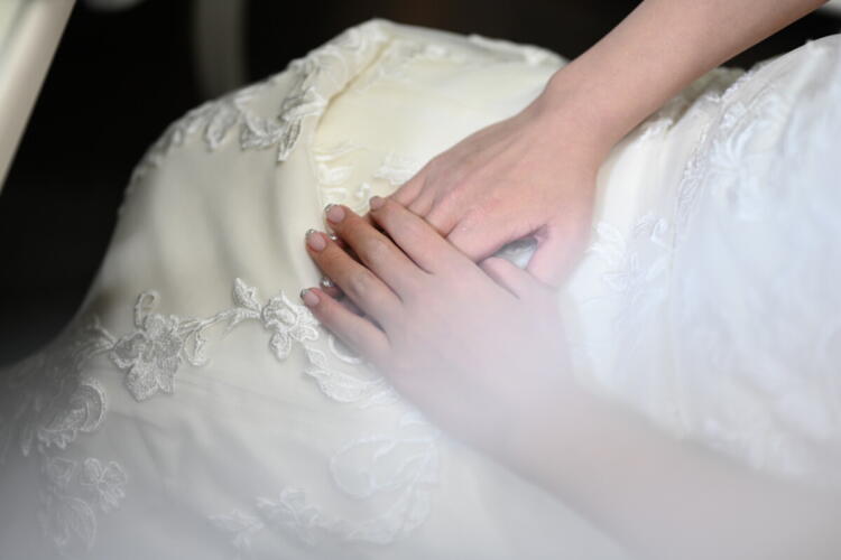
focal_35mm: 50
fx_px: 1168
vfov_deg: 27.0
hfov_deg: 39.6
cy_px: 280
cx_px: 420
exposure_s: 1/125
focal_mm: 50
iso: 640
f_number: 2
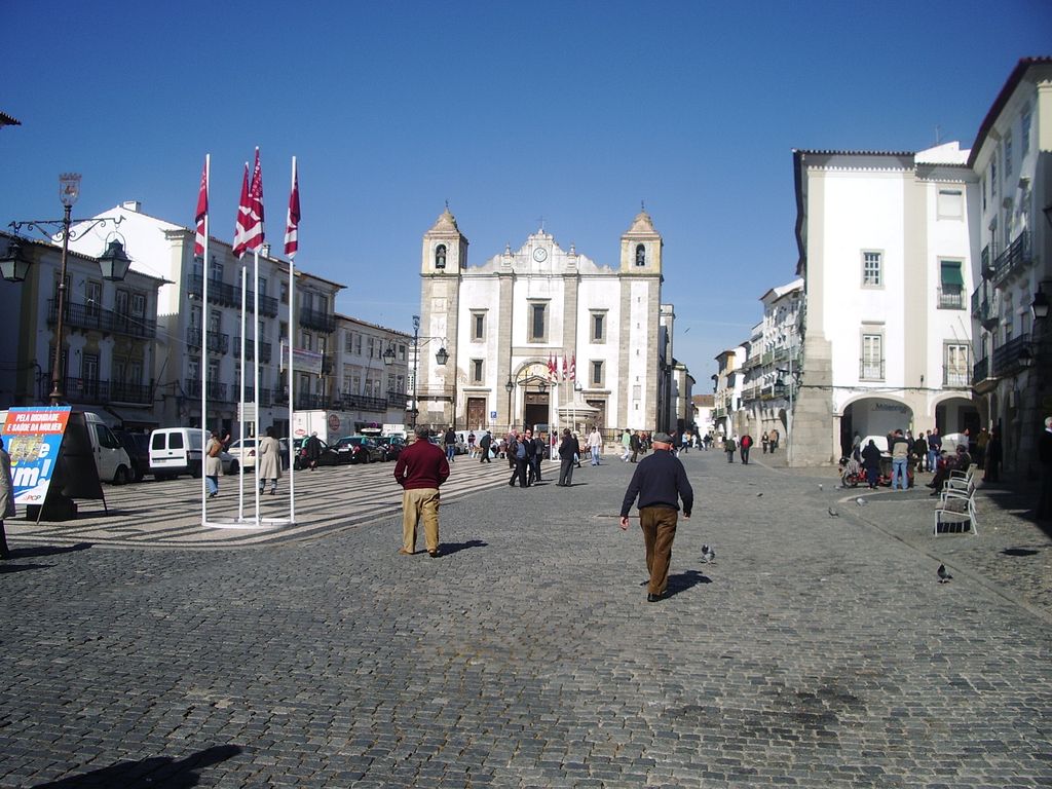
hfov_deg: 52.6
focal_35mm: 35
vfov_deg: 40.7
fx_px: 1064
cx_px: 526
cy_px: 394
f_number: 4.3
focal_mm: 5.8
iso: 50
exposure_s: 1/800
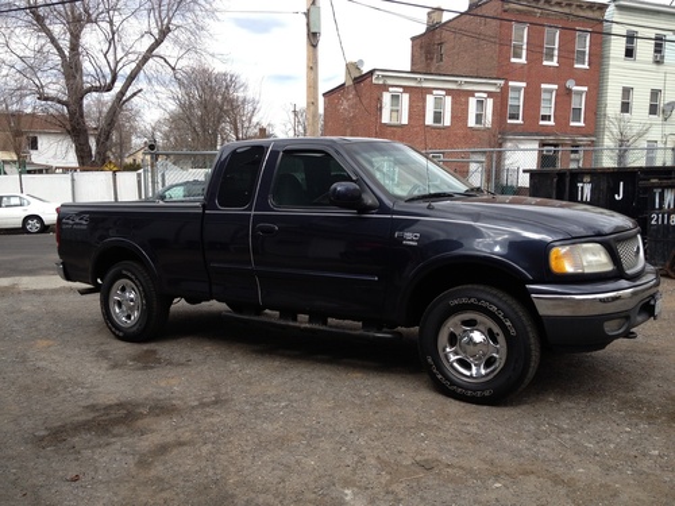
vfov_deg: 40.7
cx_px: 338
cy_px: 253
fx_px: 682
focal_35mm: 35
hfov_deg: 52.6
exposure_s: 1/627
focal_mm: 4.28
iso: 64
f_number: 2.4
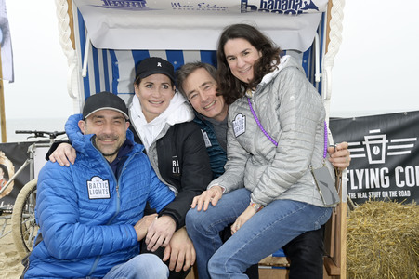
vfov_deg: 28.0
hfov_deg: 41.1
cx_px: 210
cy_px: 140
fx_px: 558
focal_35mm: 48
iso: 640
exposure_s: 1/250
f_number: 6.3
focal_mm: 48
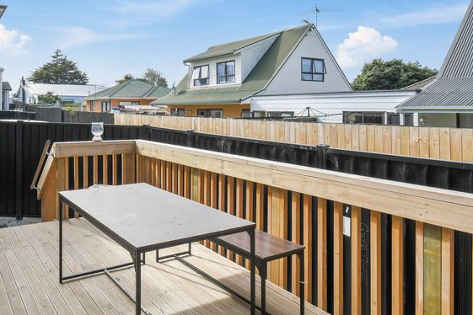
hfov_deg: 68.4
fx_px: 342
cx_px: 179
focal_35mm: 26
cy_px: 159
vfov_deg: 49.6
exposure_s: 1/640
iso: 400
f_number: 10
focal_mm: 13
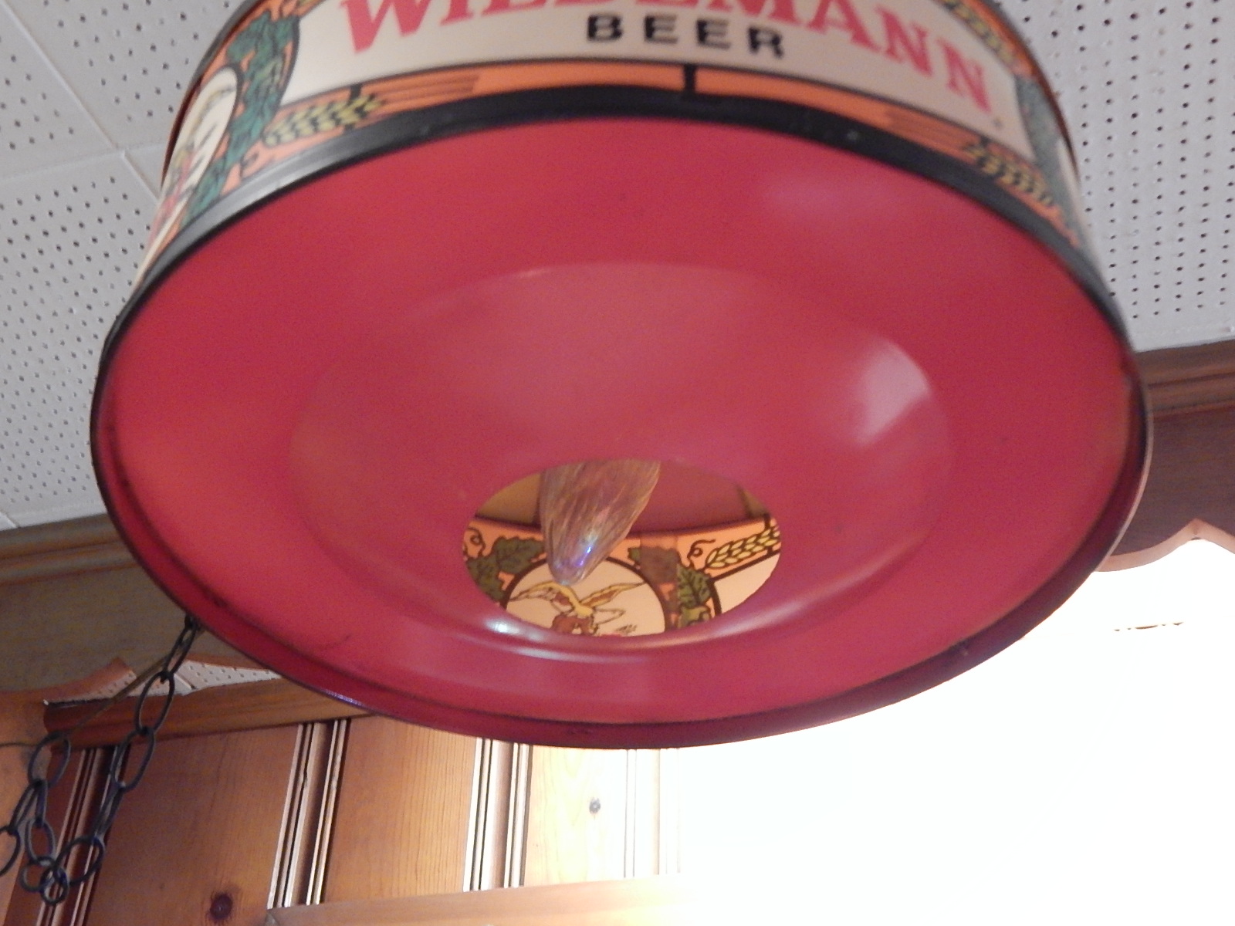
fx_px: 1356
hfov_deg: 49.0
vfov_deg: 37.7
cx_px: 618
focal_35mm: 38
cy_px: 463
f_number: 3.4
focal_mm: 6.8
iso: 720
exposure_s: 1/8
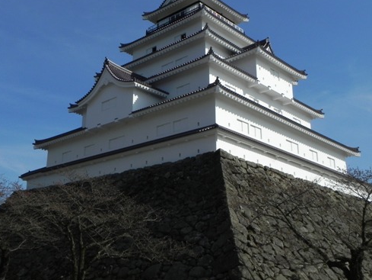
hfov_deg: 42.9
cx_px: 167
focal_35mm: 44
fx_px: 473
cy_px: 120
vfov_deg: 32.8
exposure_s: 1/836
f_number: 8
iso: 160
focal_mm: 6.6
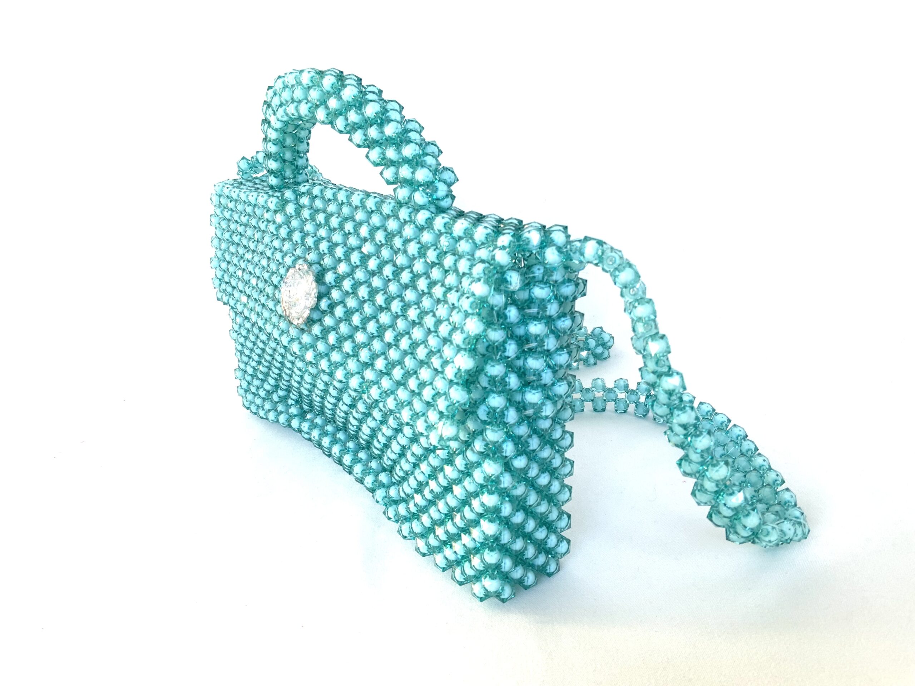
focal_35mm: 29
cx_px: 458
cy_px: 343
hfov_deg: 61.7
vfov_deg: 48.2
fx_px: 767
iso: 32
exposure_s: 1/122
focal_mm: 3
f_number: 1.8
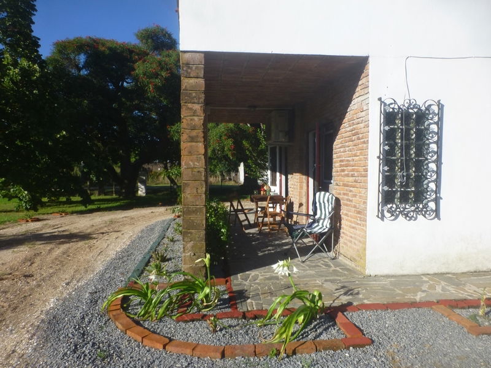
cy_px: 184
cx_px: 246
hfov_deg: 71.6
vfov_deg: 56.8
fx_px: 340
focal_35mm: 24
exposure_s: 1/640
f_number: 4
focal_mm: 4.3
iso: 100
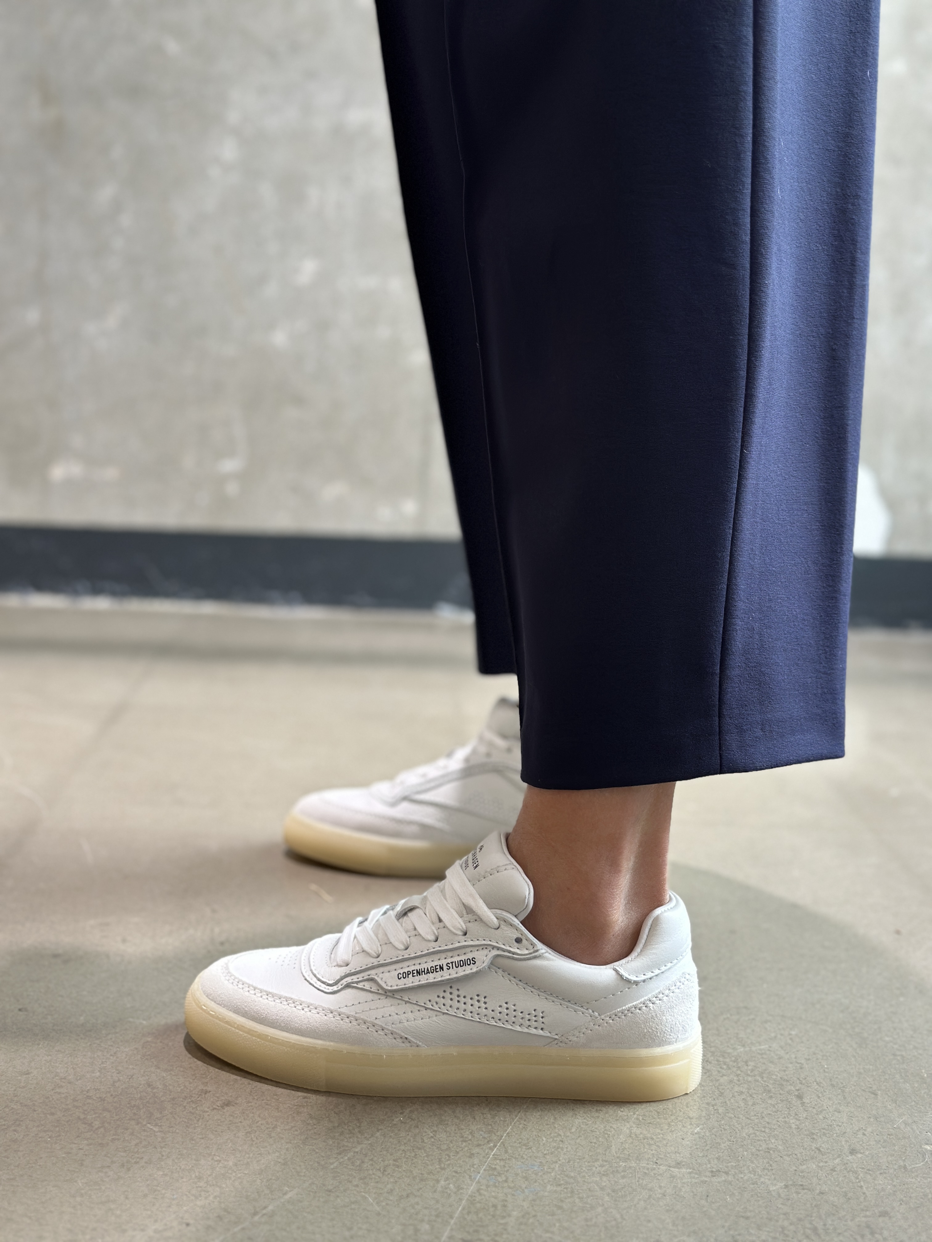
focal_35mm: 48
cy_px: 621
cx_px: 466
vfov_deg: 39.7
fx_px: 1723
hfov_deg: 30.3
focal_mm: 6.86
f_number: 1.78
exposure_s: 1/106
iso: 125
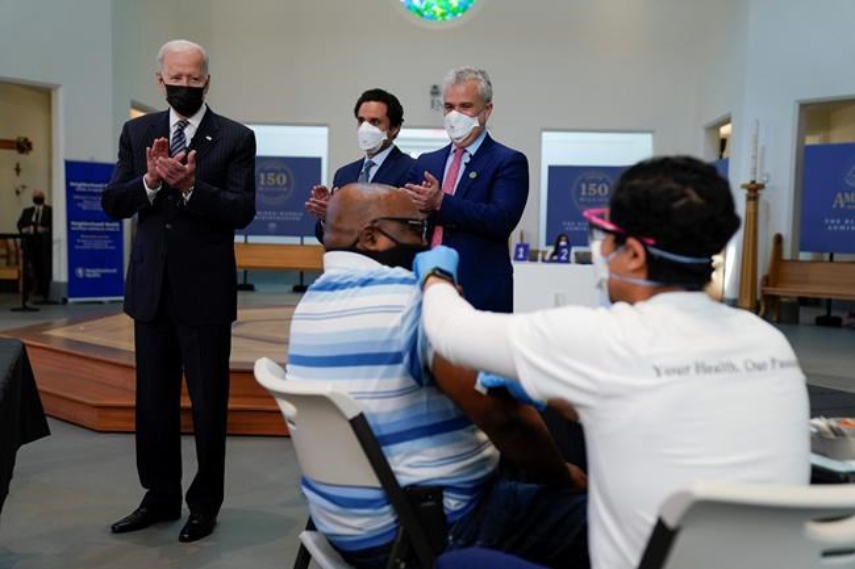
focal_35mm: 43
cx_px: 428
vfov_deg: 31.2
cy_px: 284
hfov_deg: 45.4
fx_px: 1021
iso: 2000
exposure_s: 1/640
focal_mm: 43
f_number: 2.8
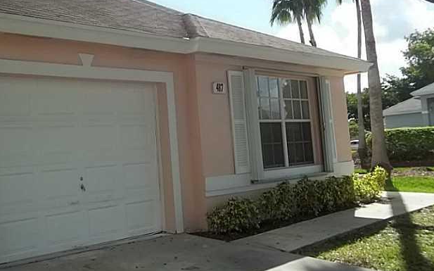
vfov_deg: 29.2
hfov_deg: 44.8
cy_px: 125
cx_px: 156
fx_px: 520
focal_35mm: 44
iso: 64
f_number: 8.8
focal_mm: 5.7
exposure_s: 1/100
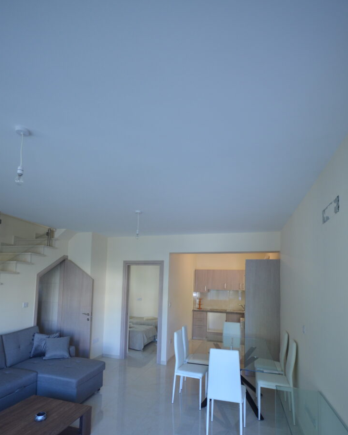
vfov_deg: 84.7
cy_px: 272
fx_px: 232
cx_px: 167
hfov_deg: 73.8
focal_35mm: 18
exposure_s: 1/60
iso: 720
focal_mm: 10
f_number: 4
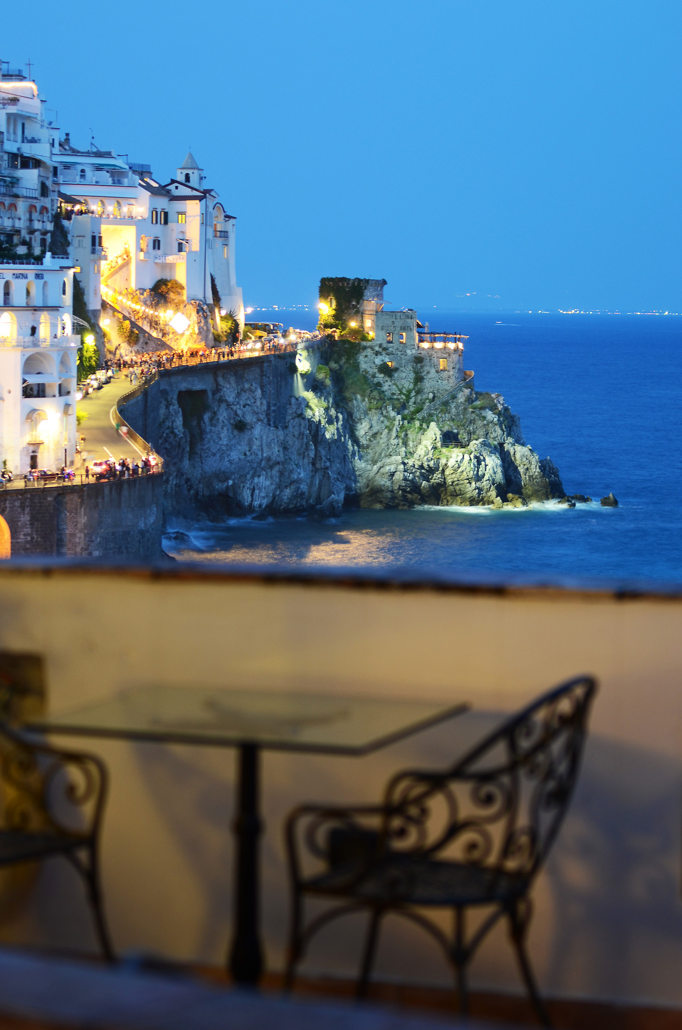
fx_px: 2998
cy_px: 515
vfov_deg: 19.5
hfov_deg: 13.0
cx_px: 341
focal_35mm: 105
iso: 200
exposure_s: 2
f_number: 2.8
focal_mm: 70
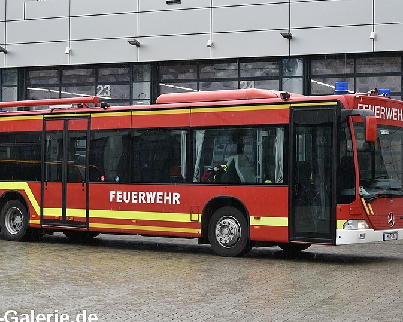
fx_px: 823
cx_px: 163
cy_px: 148
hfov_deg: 27.4
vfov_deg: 22.2
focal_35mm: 69
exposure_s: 1/125
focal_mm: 55
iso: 400
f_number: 5.6
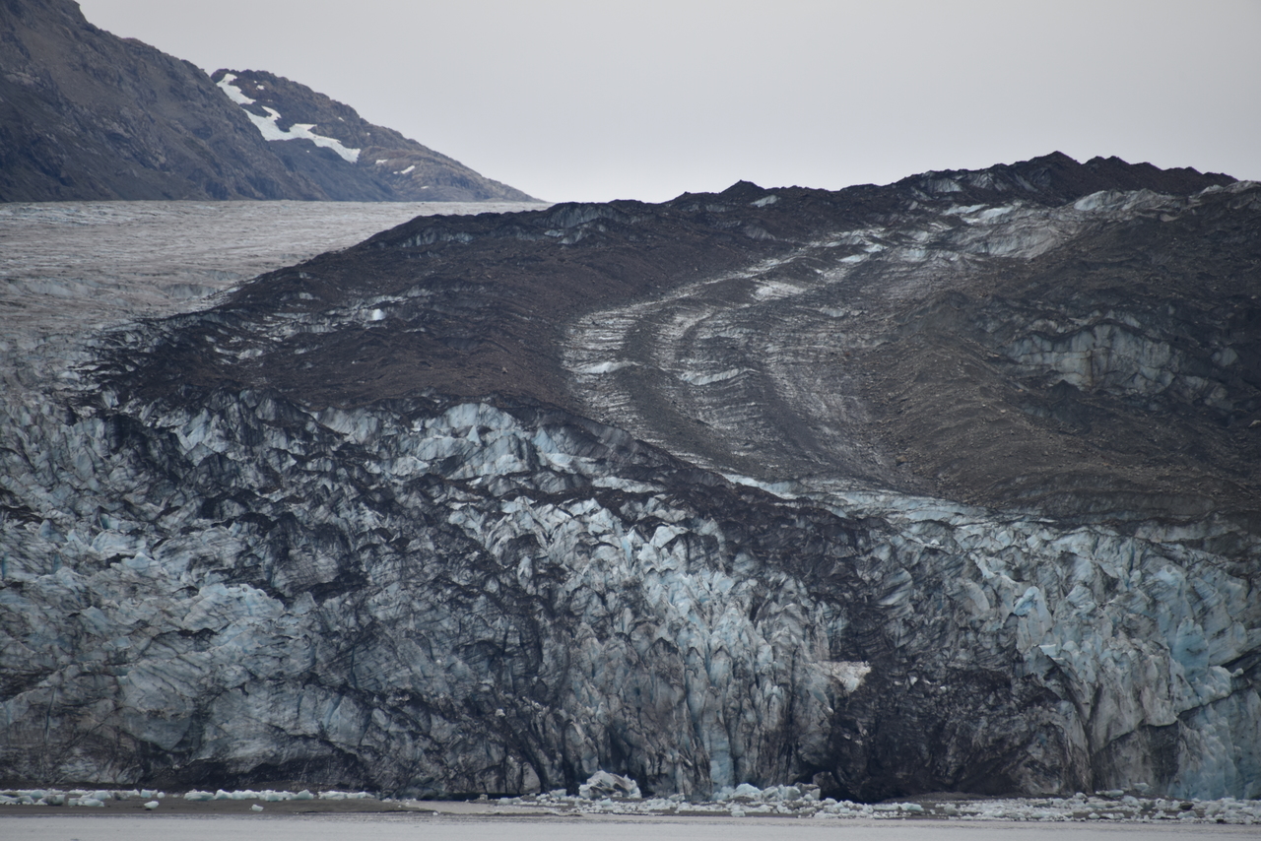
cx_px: 630
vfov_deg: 4.6
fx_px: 10510
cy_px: 420
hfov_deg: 6.9
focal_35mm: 300
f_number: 5.6
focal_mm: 300
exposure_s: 1/640
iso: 250
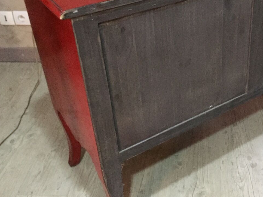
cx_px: 201
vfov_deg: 29.6
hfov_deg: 37.8
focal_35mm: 49
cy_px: 79
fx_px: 372
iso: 400
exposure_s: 1/17
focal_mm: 4.15
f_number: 2.2
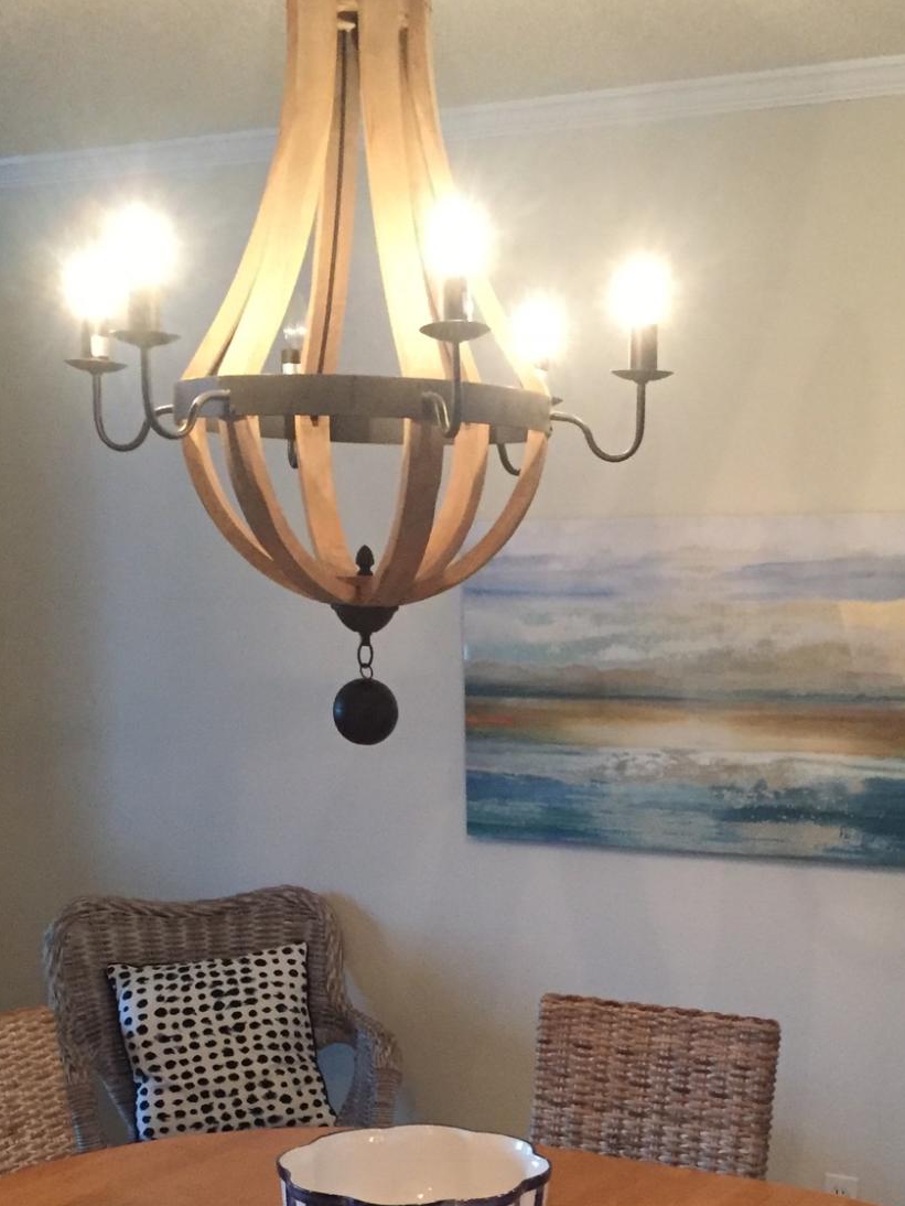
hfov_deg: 27.4
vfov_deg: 34.7
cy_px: 1012
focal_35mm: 53
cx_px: 563
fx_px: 1847
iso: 250
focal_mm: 4.15
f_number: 2.2
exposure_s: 1/30
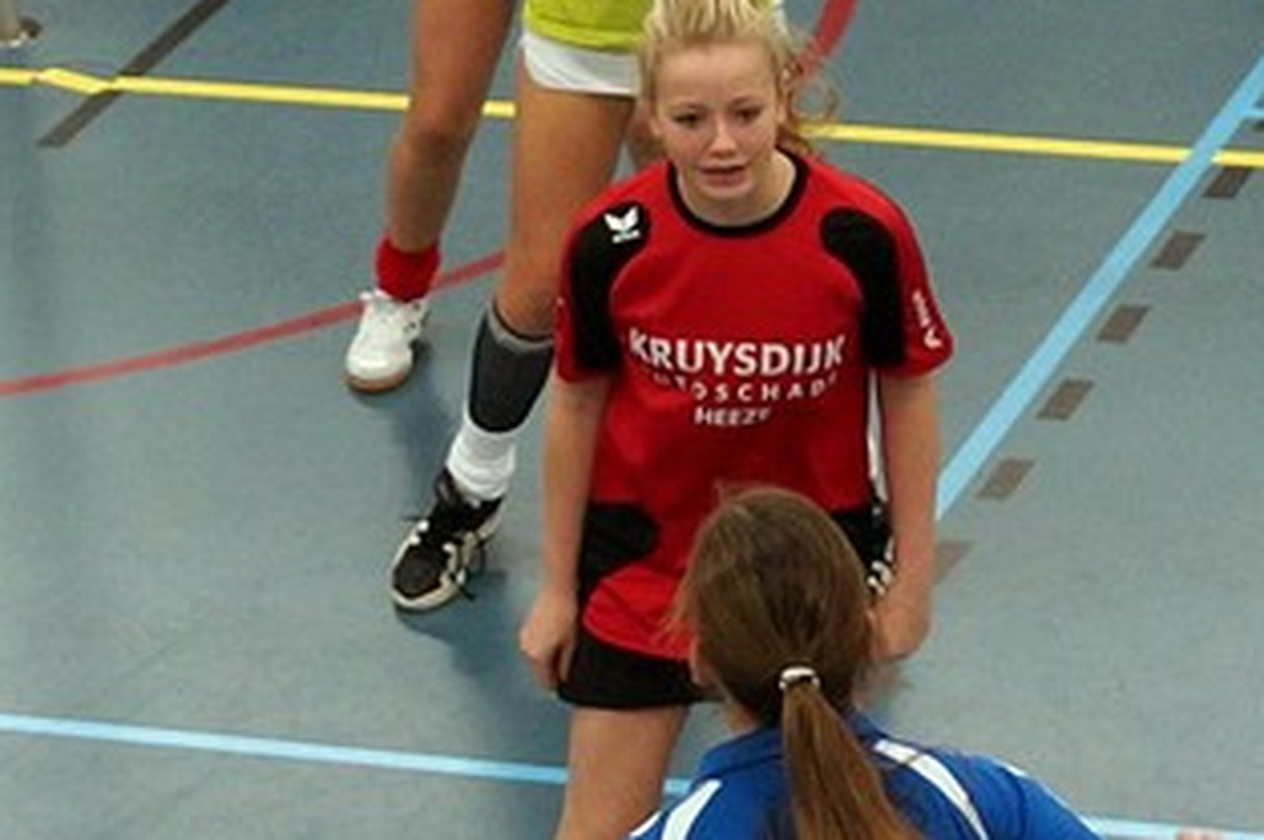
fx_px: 6020
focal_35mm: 172
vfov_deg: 8.0
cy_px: 55
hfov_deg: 11.9
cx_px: 1244
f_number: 3.2
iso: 800
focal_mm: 35
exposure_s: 1/200
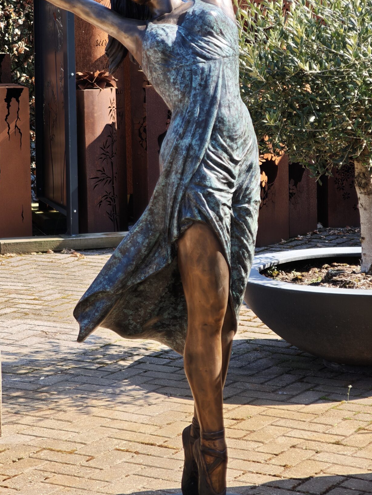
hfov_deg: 13.5
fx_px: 1576
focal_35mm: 110
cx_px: 179
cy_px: 193
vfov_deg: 17.9
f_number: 1.8
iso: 50
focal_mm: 11.5
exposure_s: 1/958
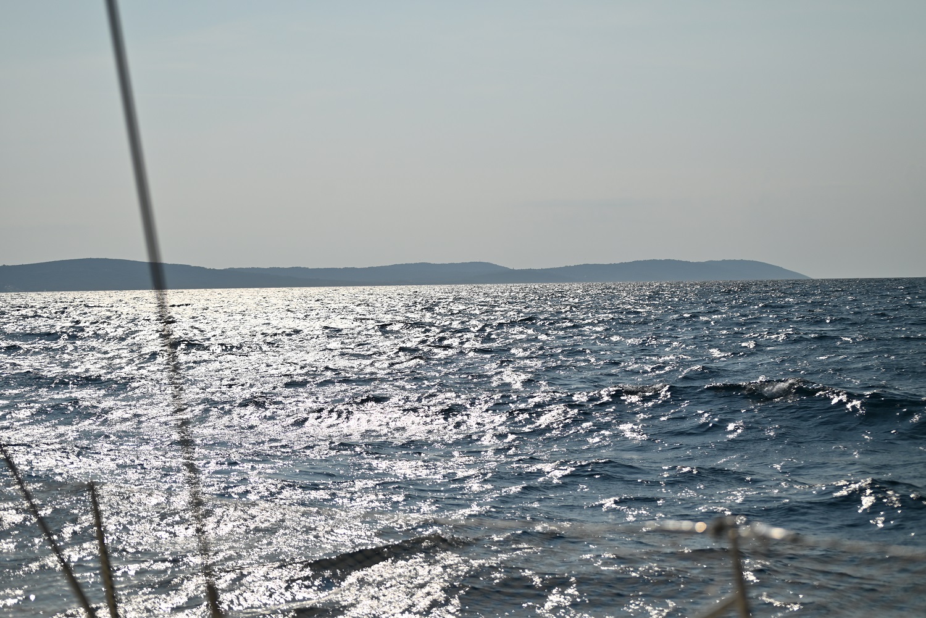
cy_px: 309
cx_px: 463
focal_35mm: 70
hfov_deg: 28.8
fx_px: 1801
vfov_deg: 19.5
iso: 140
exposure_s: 1/8000
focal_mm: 70
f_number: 4.5
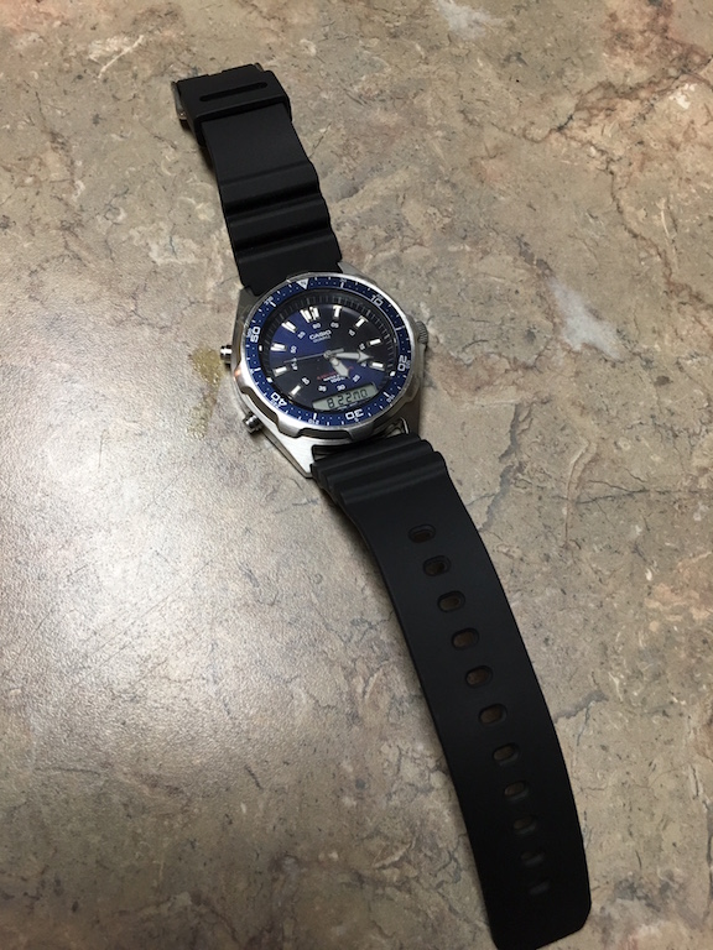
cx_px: 356
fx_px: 796
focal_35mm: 29
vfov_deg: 61.7
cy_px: 475
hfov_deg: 48.2
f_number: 2.2
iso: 100
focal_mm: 4.15
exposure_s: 1/30
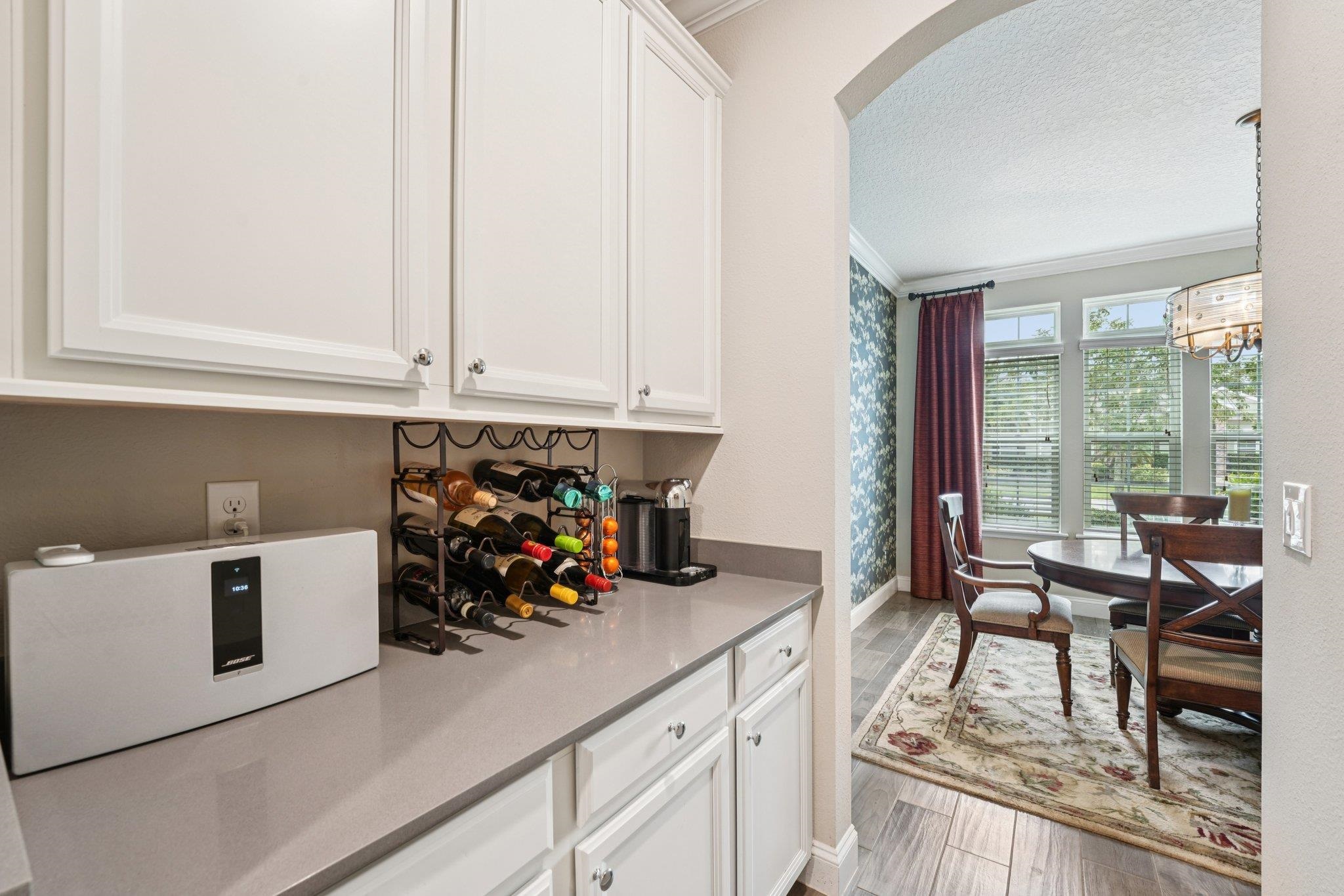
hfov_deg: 104.3
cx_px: 672
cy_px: 448
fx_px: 523
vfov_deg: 81.2
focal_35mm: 14
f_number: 9
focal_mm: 14
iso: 100
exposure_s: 1/1.25
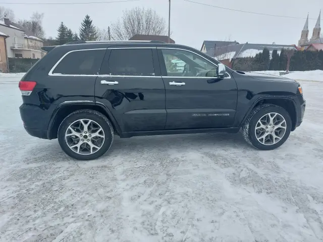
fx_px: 233
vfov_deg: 54.9
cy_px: 121
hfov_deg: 69.4
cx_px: 162
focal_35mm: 25
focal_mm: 5.23
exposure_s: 1/471
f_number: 1.8
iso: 25
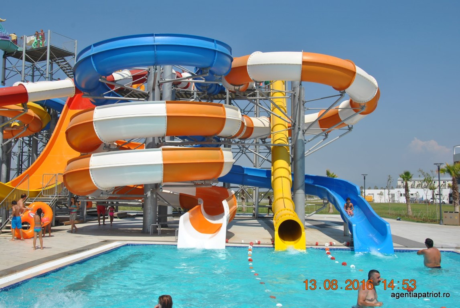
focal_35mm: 36
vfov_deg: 37.0
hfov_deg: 53.1
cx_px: 230
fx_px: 461
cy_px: 154
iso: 100
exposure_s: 1/320
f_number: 9
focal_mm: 24
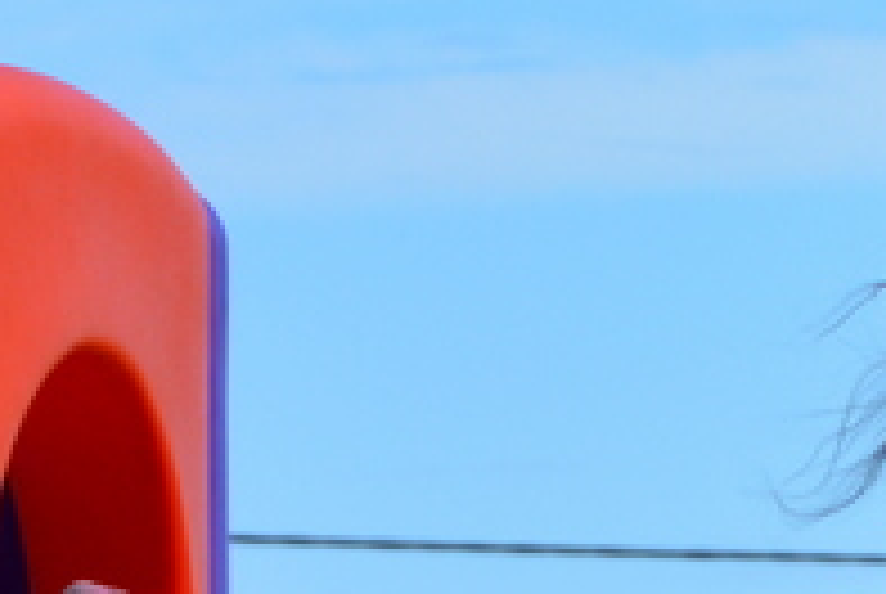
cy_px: 1618
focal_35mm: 603
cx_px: 2114
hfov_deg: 3.4
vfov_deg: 2.3
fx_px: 14863
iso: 140
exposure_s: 1/250
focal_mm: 62
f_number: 8
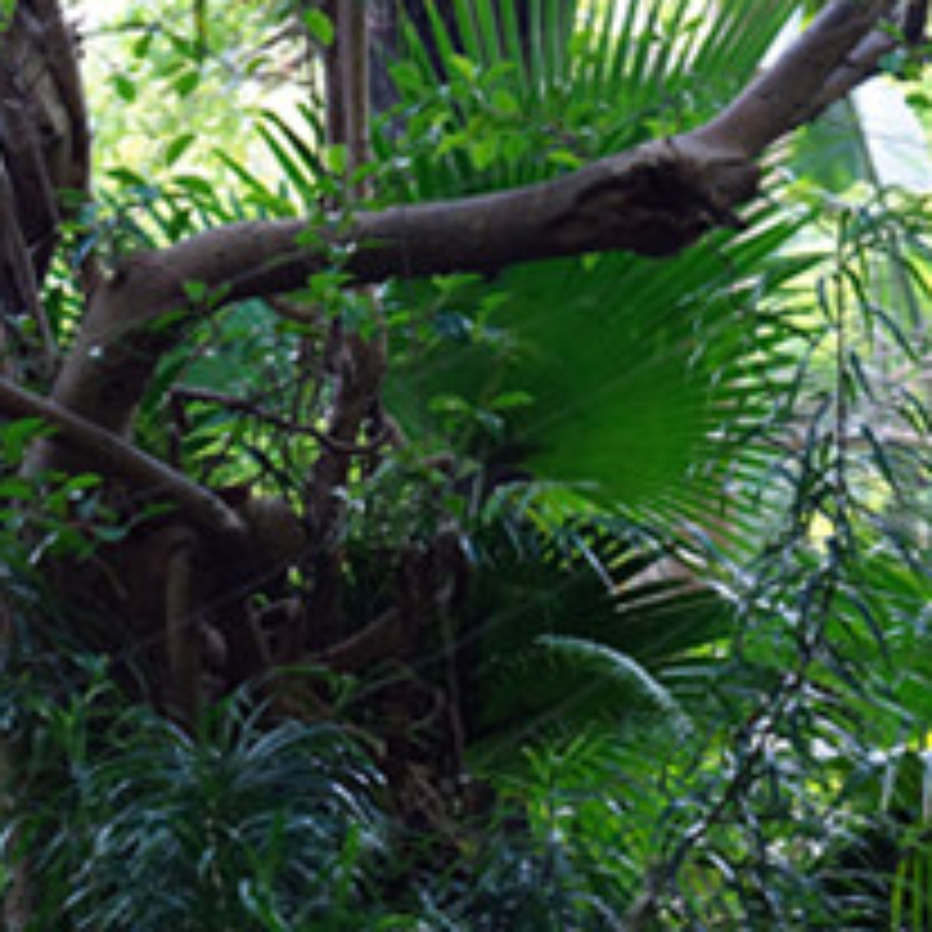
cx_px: -167
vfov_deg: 13.7
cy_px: 948
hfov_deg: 13.6
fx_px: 3808
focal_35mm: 125
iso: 800
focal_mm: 26
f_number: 4
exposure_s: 1/60
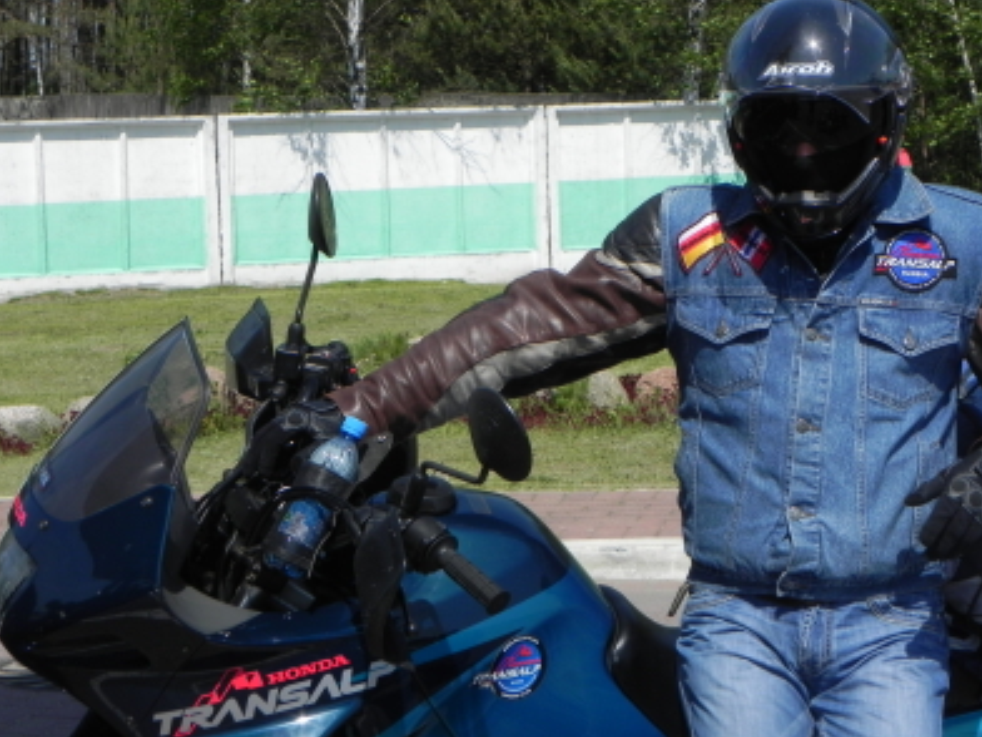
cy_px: 371
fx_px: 2752
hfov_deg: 20.2
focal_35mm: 97
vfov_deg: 15.2
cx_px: 486
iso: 160
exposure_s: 1/456
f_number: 8
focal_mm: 16.9
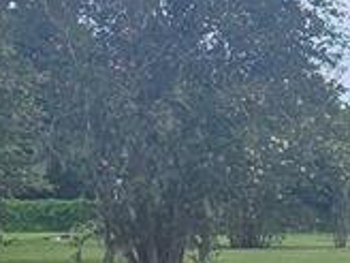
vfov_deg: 9.5
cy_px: 458
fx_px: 1517
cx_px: 384
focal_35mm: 150
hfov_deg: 12.9
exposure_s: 1/2693
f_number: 1.8
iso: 50
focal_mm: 5
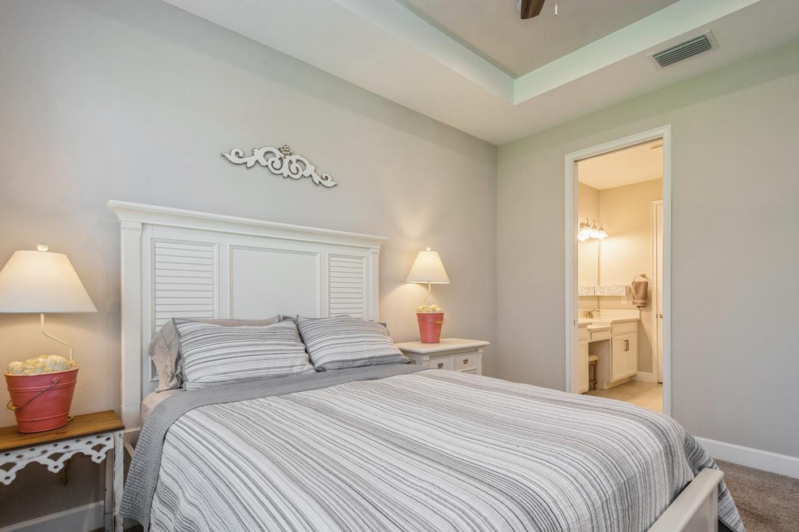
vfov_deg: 70.2
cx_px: 413
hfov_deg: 93.3
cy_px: 296
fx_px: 377
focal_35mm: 17
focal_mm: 10
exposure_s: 1/25
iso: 200
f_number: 8
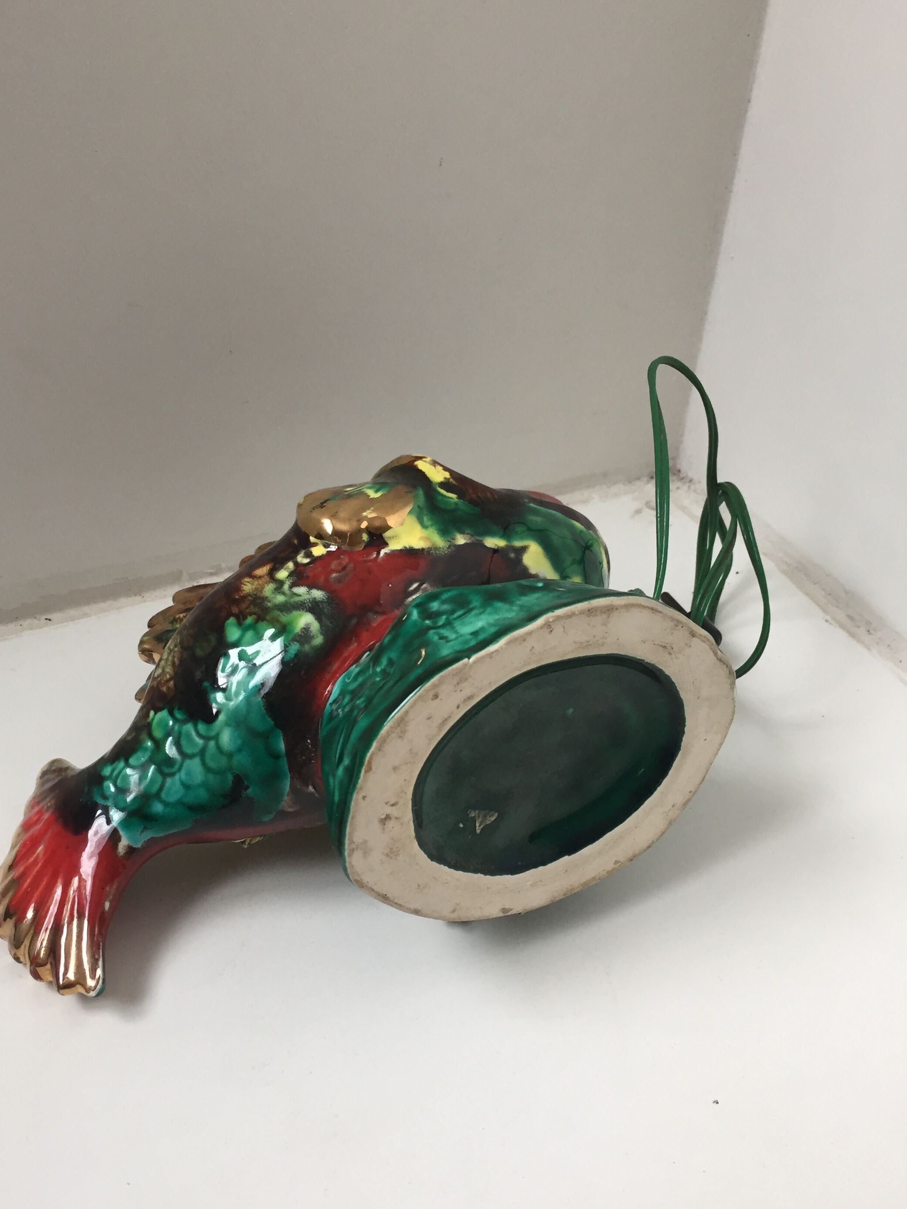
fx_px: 1188
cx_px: 376
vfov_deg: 53.8
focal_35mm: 34
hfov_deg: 41.7
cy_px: 677
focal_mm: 4.15
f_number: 2.2
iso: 50
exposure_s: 1/33
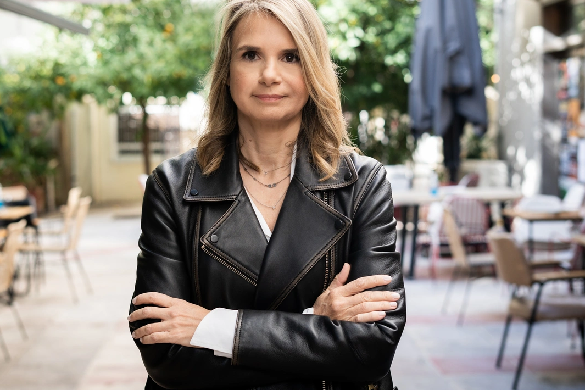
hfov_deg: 32.4
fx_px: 1007
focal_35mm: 62
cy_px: 164
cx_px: 268
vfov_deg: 21.9
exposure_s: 1/250
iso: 400
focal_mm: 50
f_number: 3.2
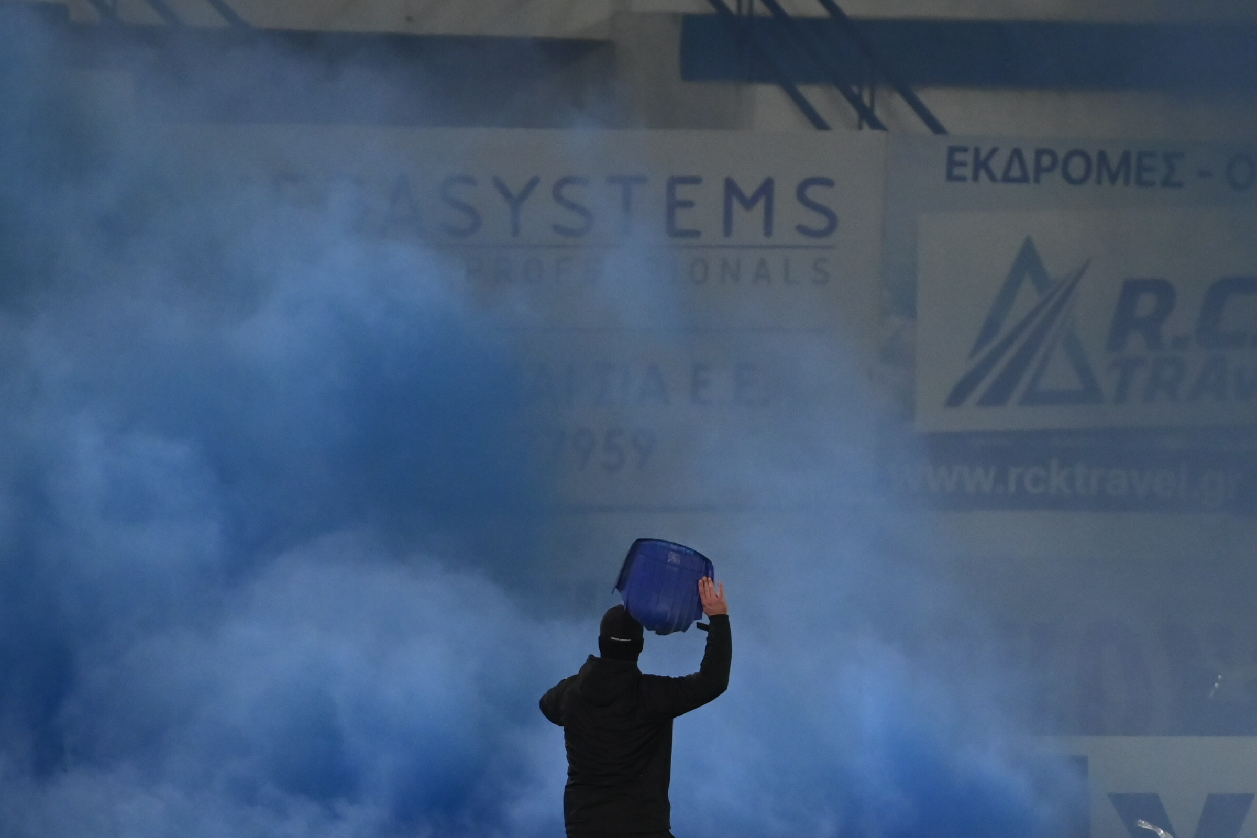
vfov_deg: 4.6
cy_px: 419
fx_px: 10474
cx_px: 628
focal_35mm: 300
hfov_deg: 6.9
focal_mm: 300
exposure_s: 1/1600
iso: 2500
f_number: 3.2
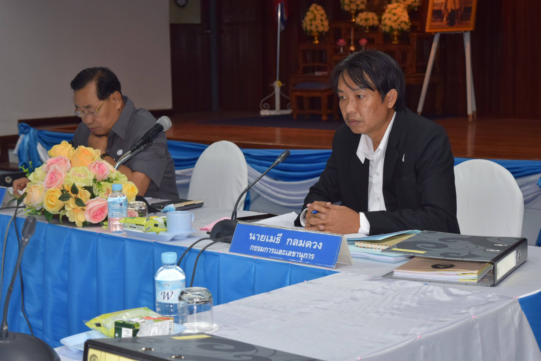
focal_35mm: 72
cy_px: 180
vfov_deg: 18.9
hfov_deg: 28.1
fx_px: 1082
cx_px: 270
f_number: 5.3
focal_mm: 48
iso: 800
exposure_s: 1/80
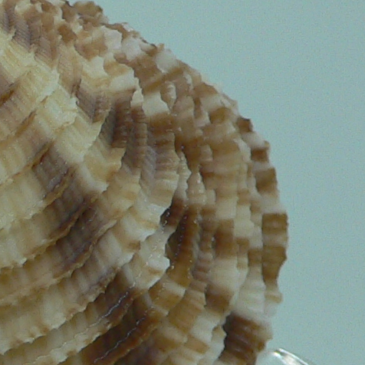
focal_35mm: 131
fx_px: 1563
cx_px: -133
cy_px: 333
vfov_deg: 13.2
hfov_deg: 12.8
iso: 80
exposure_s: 1/60
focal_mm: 4.6
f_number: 2.8
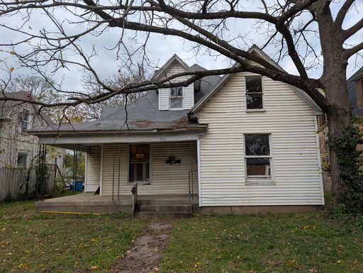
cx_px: 182
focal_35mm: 24
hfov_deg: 71.5
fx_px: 252
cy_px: 136
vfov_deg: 56.9
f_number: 1.68
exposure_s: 1/782
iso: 22
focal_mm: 6.9
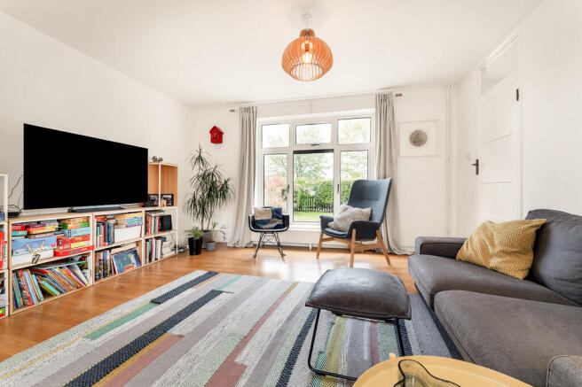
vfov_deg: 81.2
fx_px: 226
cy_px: 194
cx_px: 291
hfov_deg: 104.3
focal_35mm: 14
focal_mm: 14
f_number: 6.3
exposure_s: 1/20
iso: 320
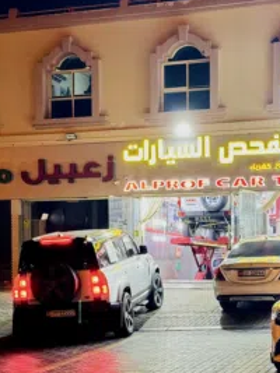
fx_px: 777
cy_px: 270
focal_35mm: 72
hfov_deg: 20.4
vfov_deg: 26.8
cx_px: 186
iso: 500
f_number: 1.78
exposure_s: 1/25
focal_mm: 6.86
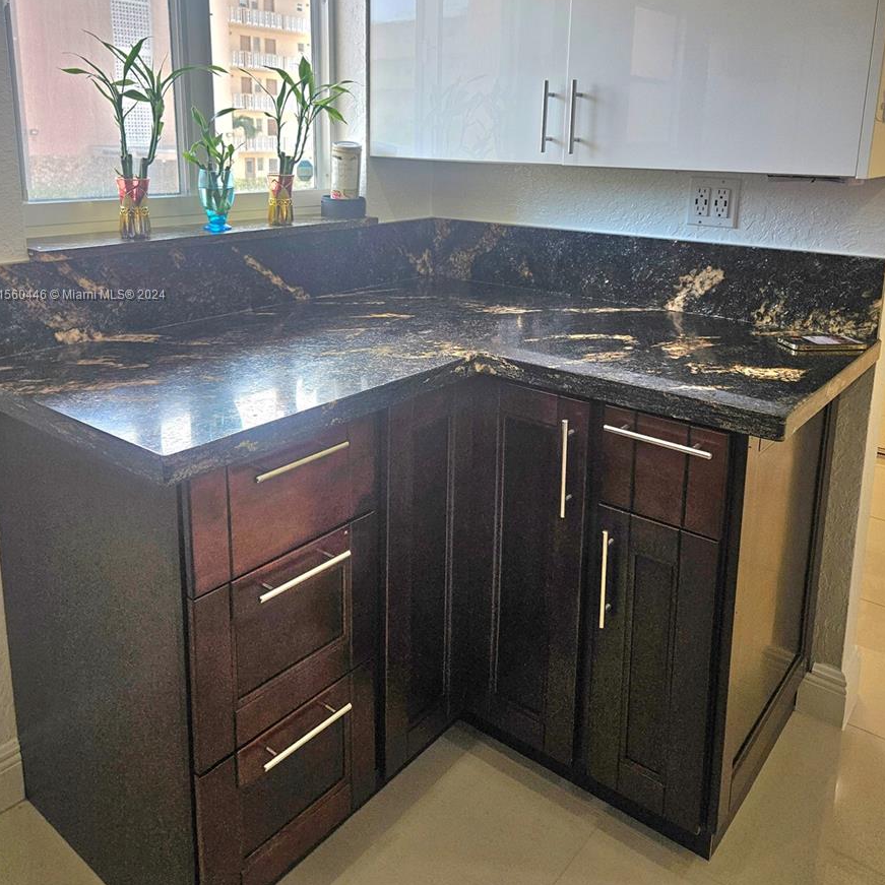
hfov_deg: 57.3
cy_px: 296
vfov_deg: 56.1
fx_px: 810
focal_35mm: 28
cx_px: 437
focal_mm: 5.4
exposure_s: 1/120
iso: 50
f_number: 1.8
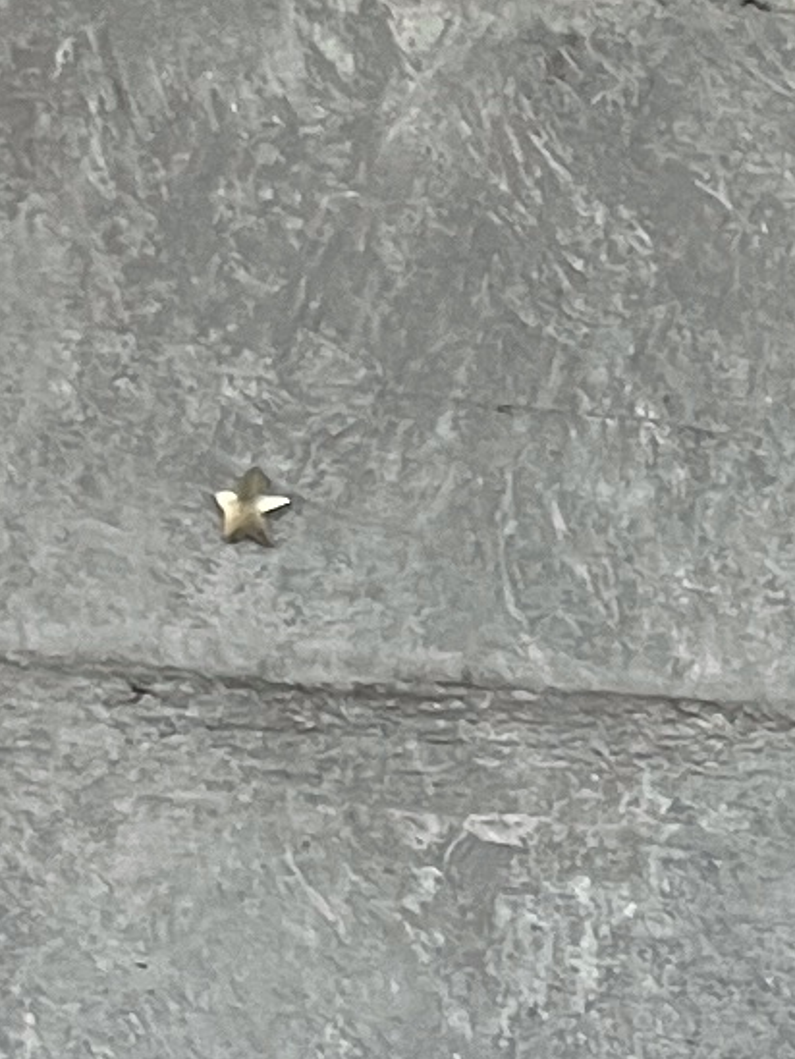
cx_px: 2810
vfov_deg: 10.0
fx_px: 5846
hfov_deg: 6.7
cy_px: 1593
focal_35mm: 191
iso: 160
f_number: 1.6
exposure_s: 1/60
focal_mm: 5.1
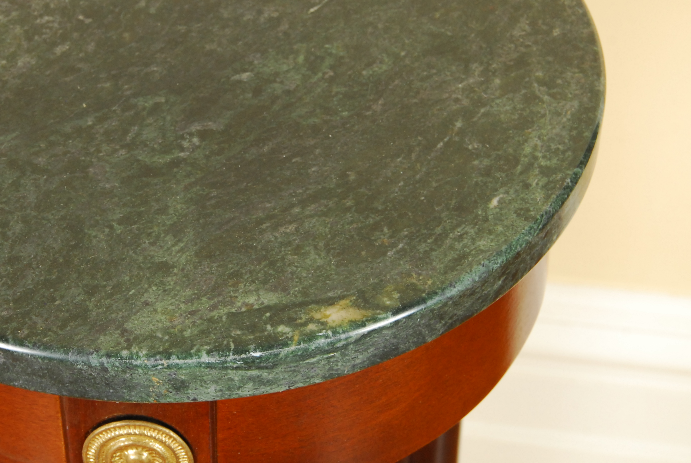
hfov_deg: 17.0
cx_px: 193
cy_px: 187
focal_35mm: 120
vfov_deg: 11.5
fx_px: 2306
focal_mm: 50
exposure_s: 1/100
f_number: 10
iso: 400
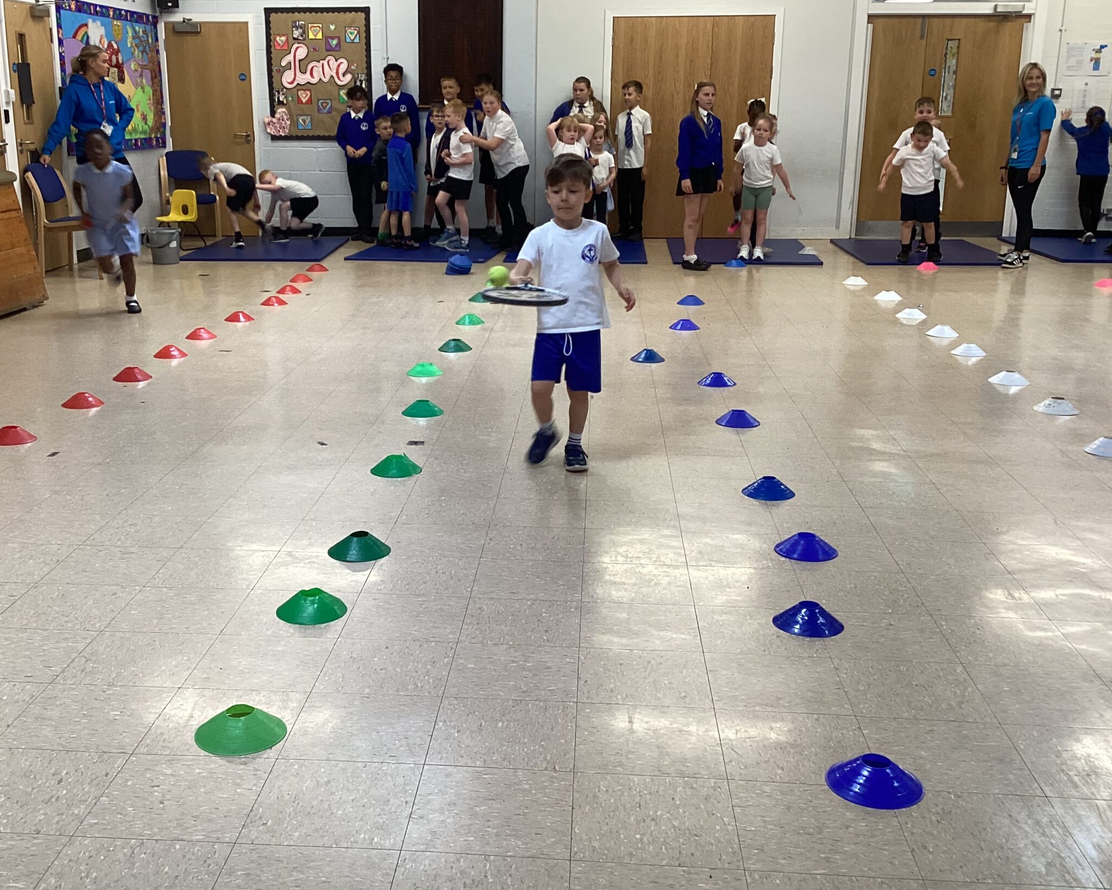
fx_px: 1251
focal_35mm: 38
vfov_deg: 39.2
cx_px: 492
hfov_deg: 47.8
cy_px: 445
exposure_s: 1/50
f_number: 2.4
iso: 100
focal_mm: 3.3
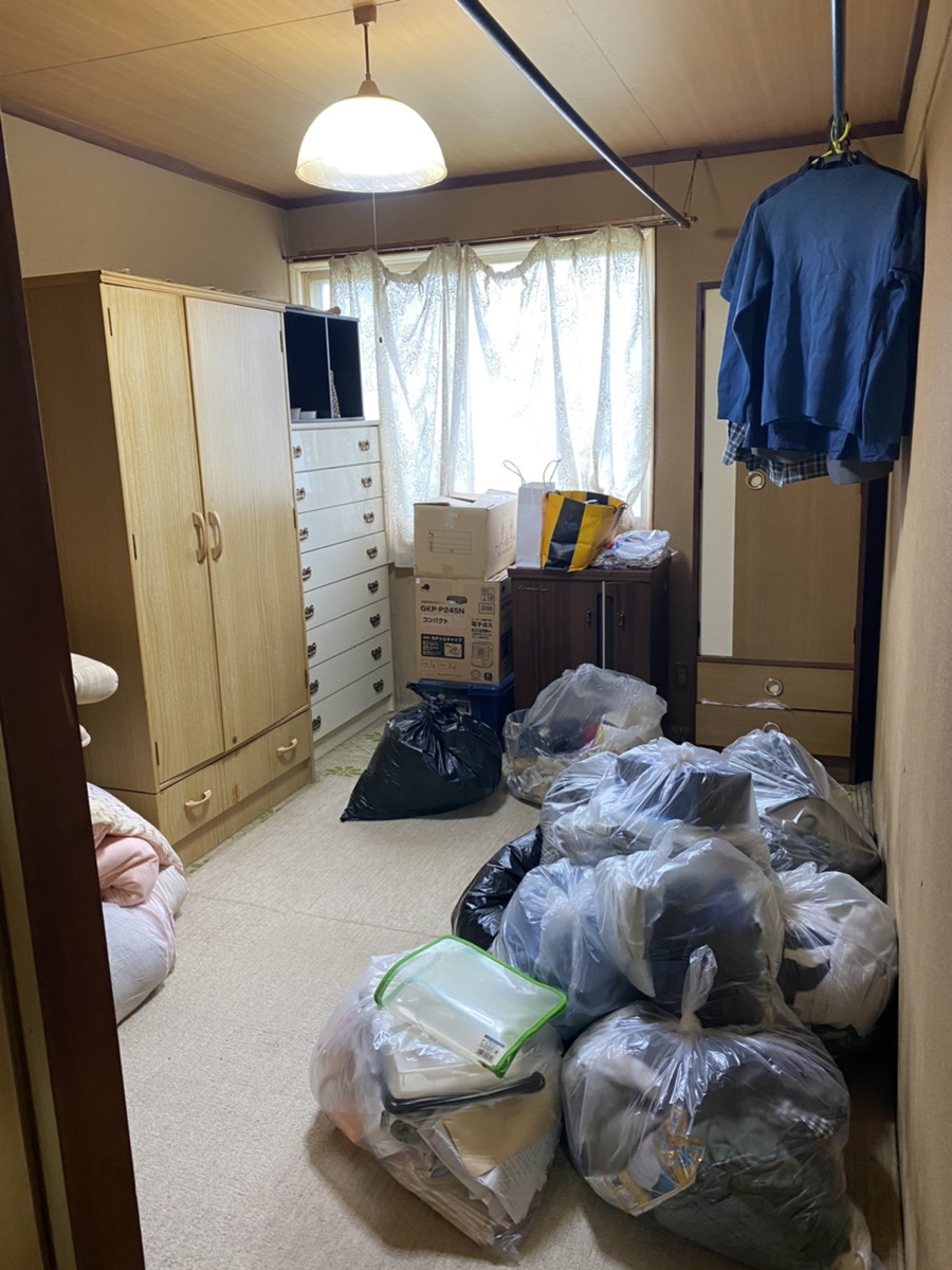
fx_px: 953
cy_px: 635
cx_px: 476
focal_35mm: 26
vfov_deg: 67.3
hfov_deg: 53.1
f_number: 1.8
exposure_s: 1/50
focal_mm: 4.25
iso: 100
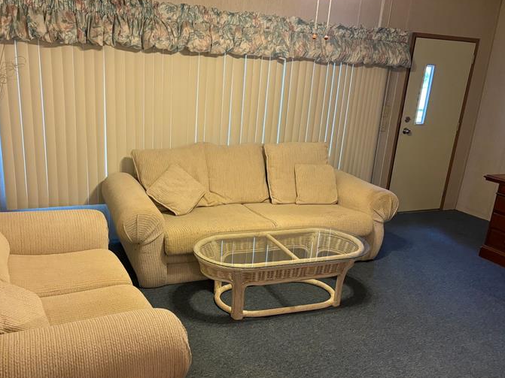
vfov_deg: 45.3
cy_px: 217
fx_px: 452
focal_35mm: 31
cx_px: 217
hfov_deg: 58.1
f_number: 1.6
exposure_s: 1/60
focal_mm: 5.96
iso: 320
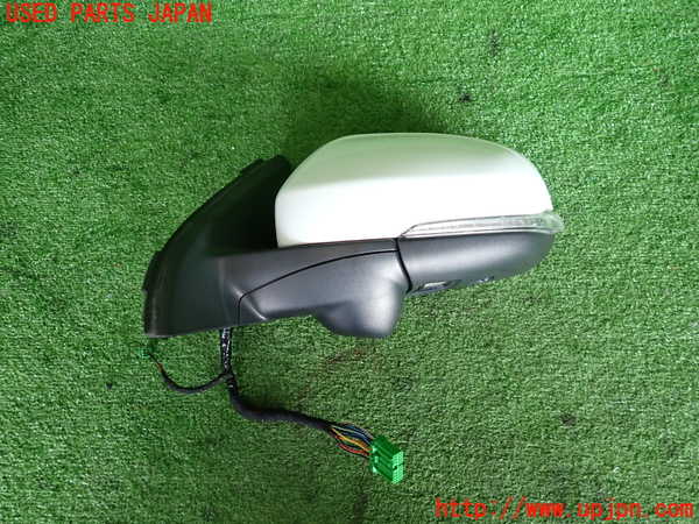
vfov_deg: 54.9
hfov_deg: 69.4
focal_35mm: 25
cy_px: 262
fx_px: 505
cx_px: 350
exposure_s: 1/100
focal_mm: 4.5
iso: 200
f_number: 2
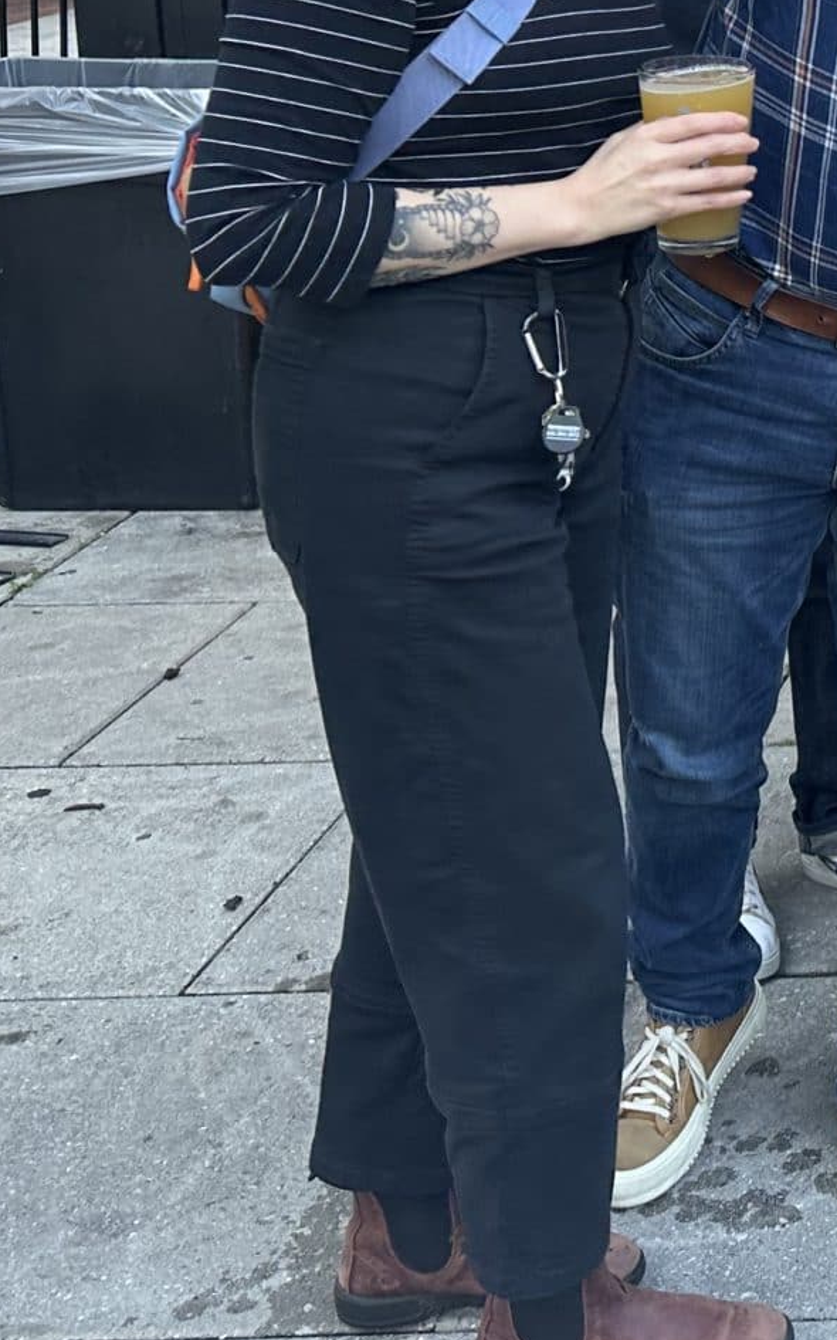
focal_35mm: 69
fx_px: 2518
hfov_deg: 15.8
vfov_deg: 28.3
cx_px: 1552
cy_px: 53
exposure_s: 1/120
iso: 80
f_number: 1.78
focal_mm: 6.86
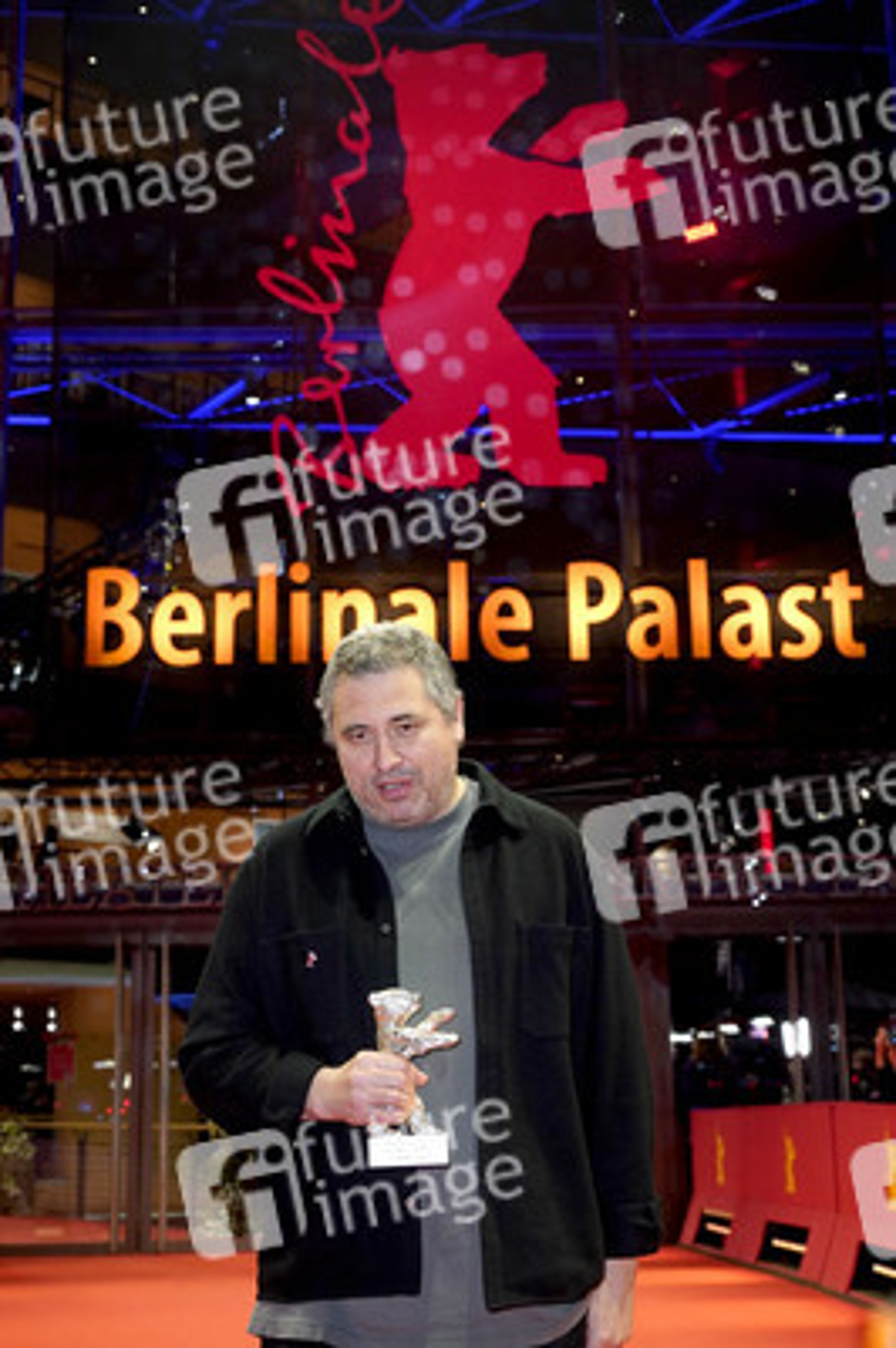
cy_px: 674
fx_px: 1645
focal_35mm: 44
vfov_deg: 44.5
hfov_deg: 30.5
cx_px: 448
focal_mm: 44
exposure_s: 1/160
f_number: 5.6
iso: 1250
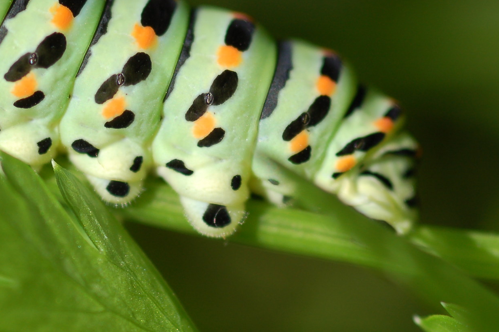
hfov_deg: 6.7
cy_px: 74
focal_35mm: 306
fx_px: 4237
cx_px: 17
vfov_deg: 4.5
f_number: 6.3
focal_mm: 105
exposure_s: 1/640
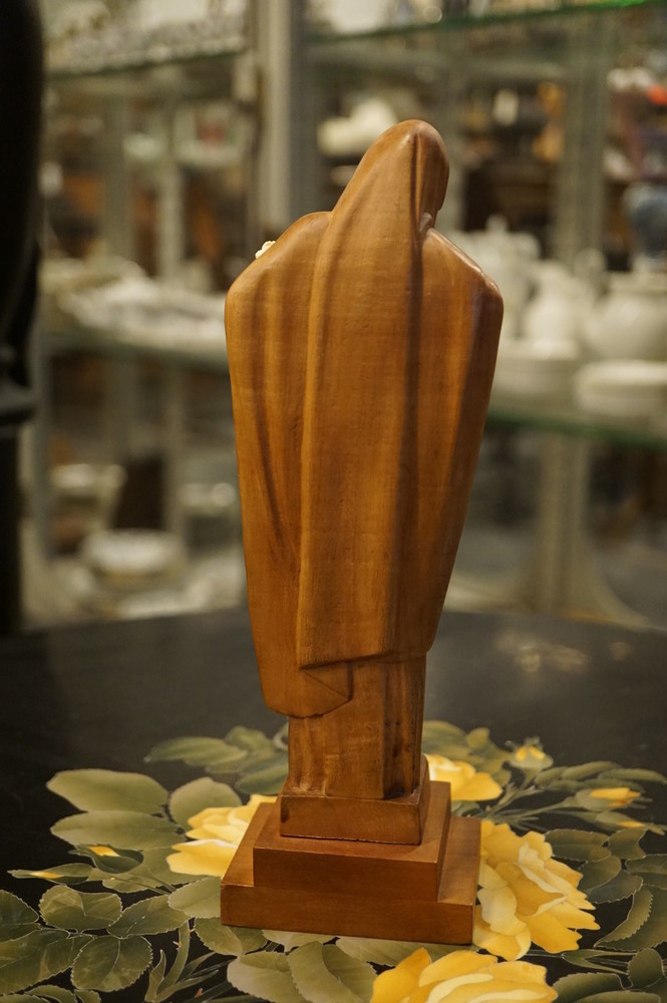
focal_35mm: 45
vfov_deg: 43.6
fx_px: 1253
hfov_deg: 29.8
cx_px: 334
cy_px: 502
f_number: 3.5
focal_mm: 30
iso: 2000
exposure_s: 1/60
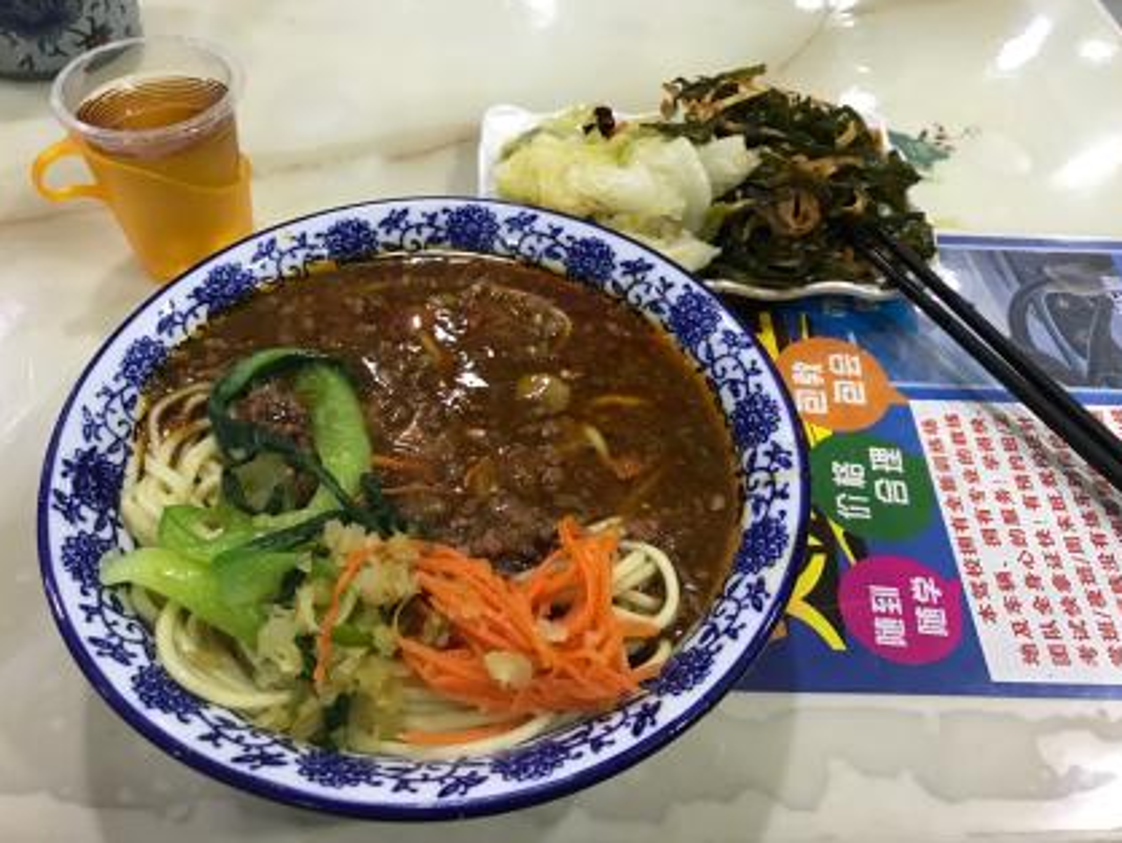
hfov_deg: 59.9
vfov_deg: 46.8
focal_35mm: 30
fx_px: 973
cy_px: 400
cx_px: 553
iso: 50
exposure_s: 1/17
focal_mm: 3.99
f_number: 1.8
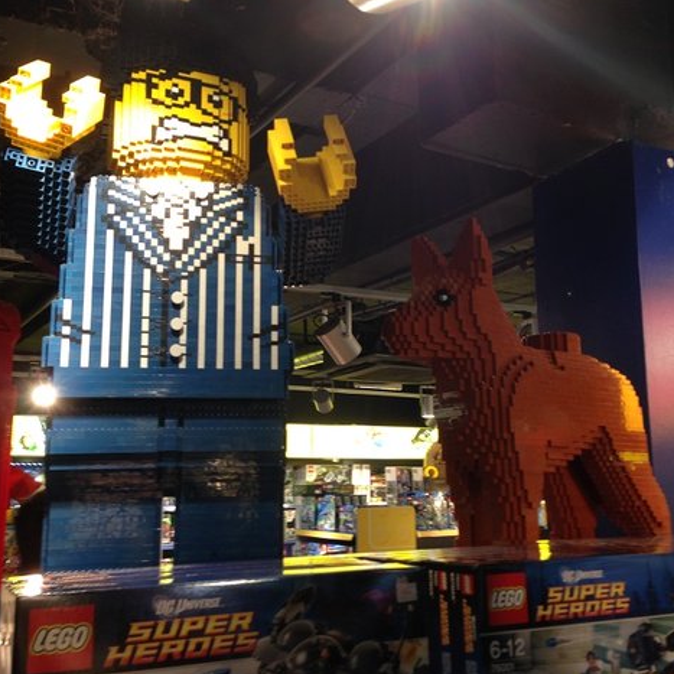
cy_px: 335
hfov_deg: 41.8
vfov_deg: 41.9
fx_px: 881
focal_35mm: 40
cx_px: 354
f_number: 2.4
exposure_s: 1/24
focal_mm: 4.12
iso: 50
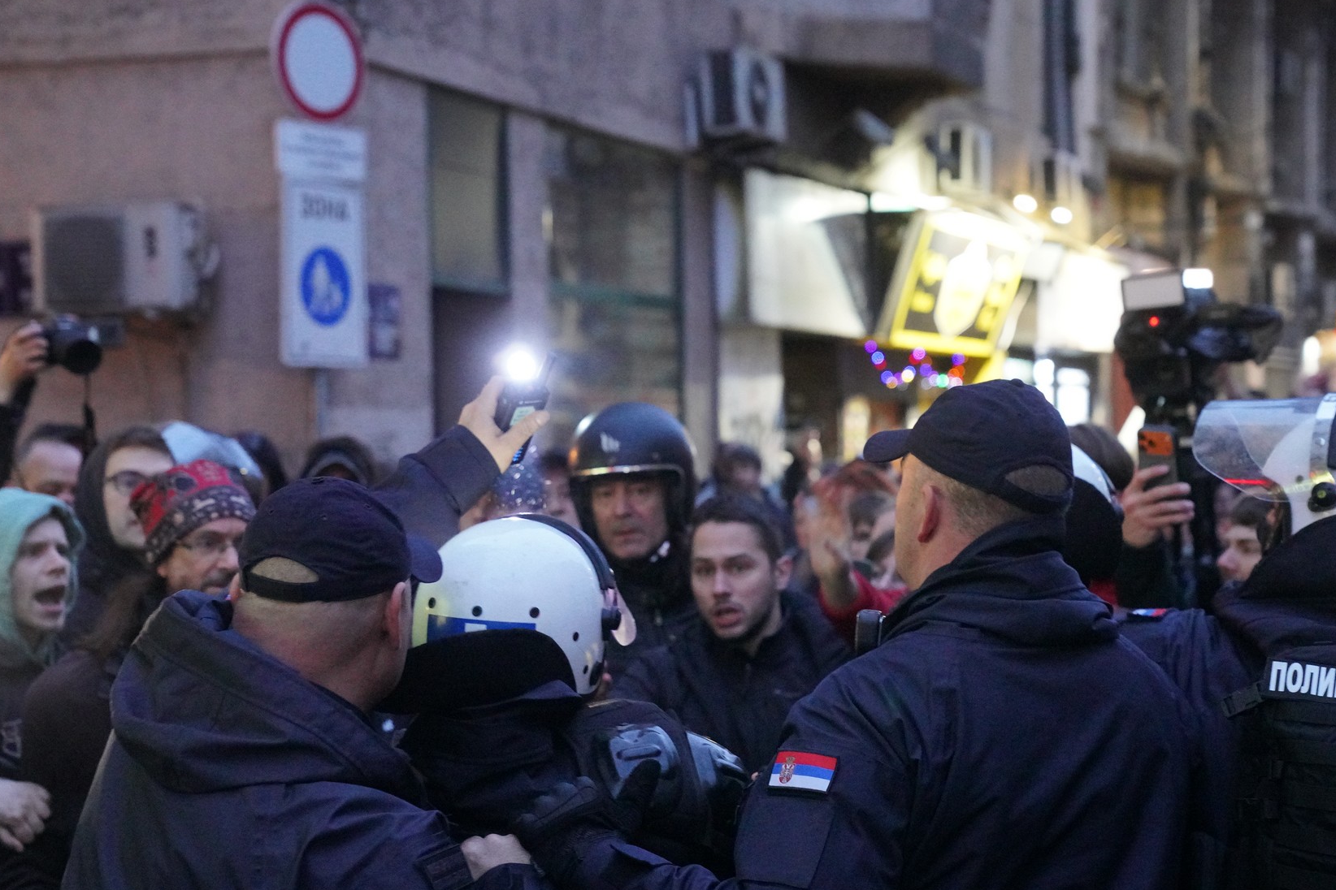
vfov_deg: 17.9
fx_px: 2820
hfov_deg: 26.6
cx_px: 707
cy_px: 531
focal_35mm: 76
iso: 10000
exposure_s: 1/160
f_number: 4
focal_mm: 61
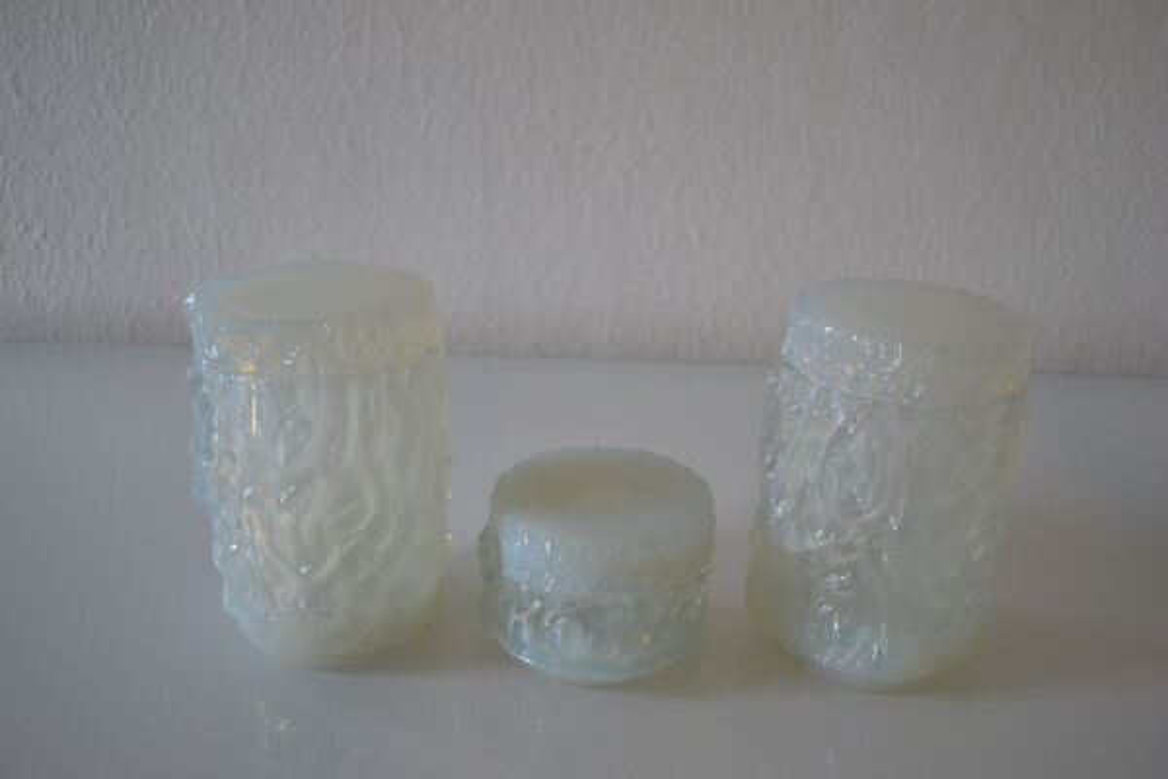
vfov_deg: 40.0
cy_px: 390
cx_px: 584
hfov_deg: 57.2
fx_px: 1071
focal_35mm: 33
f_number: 3.8
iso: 400
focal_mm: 22
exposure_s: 1/50
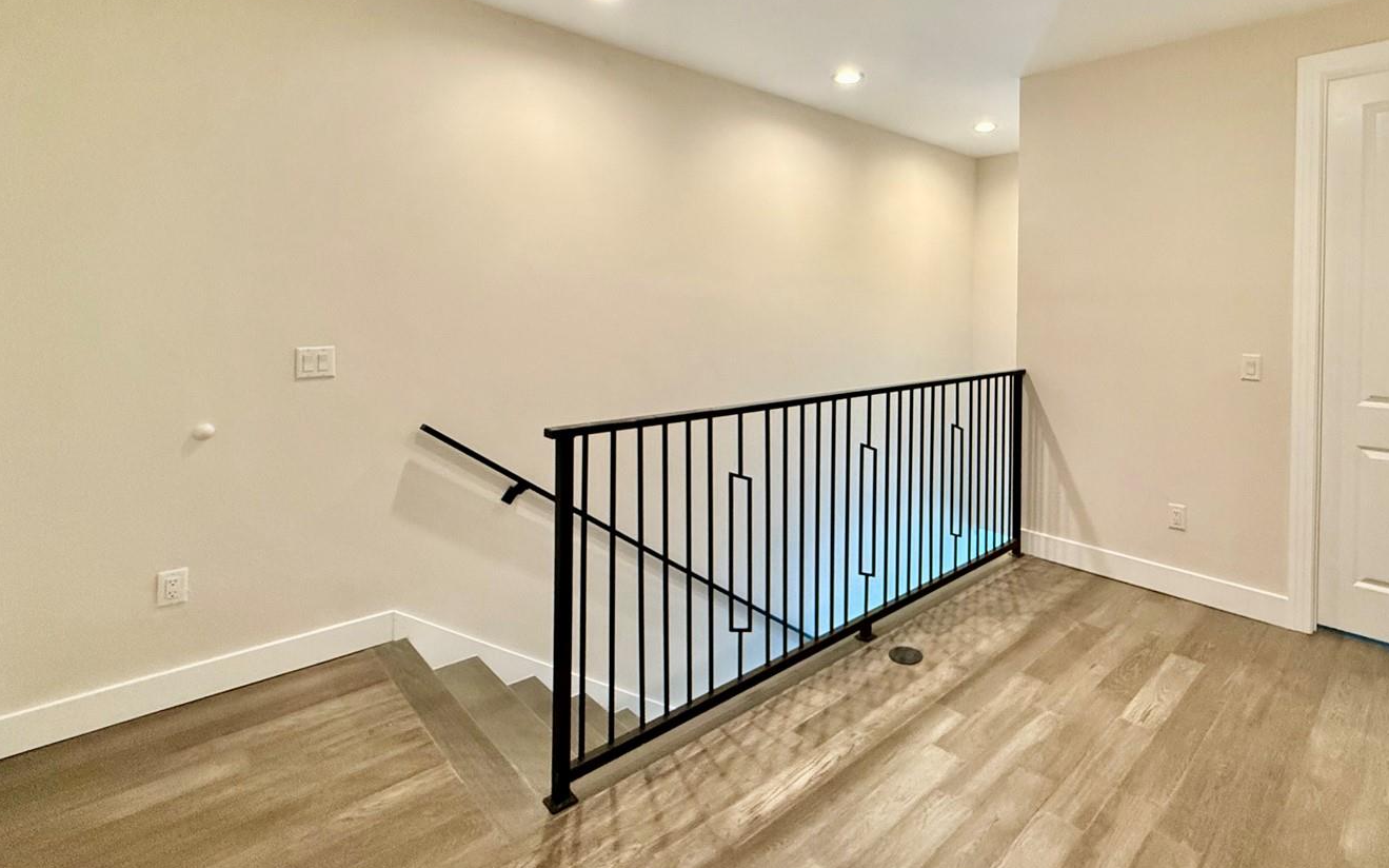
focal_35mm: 18
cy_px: 314
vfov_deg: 63.8
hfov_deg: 90.1
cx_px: 821
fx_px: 681
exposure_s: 1/120
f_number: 2.2
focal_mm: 2.22
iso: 640
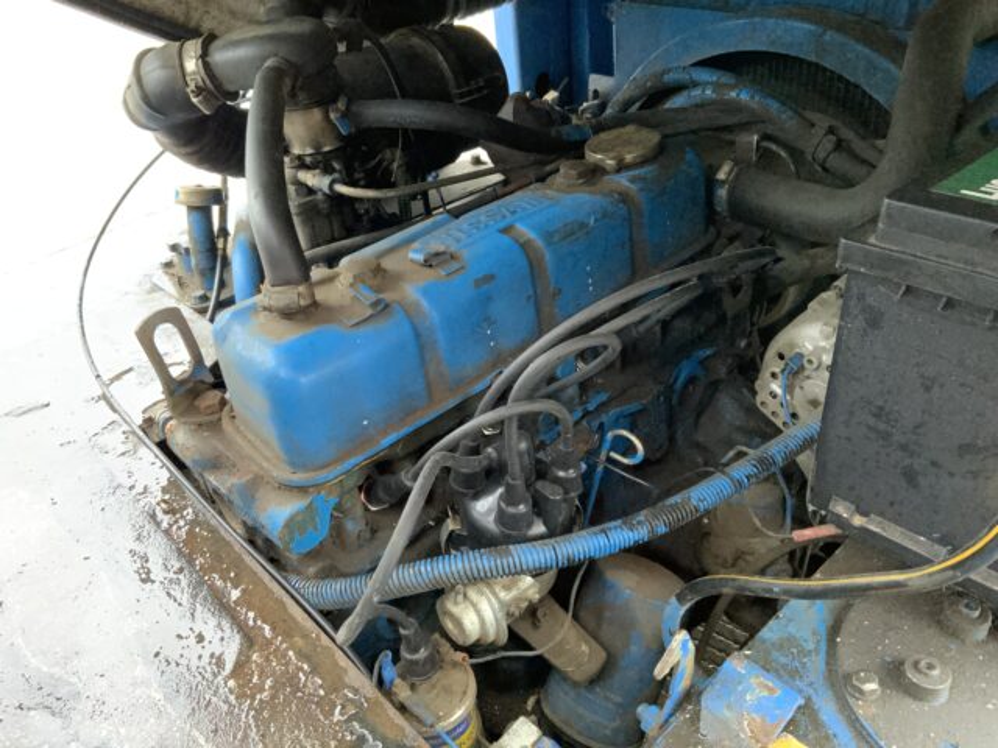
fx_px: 836
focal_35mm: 29
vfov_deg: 48.2
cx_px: 499
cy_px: 374
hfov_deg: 61.7
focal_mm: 3
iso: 320
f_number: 1.8
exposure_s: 1/58
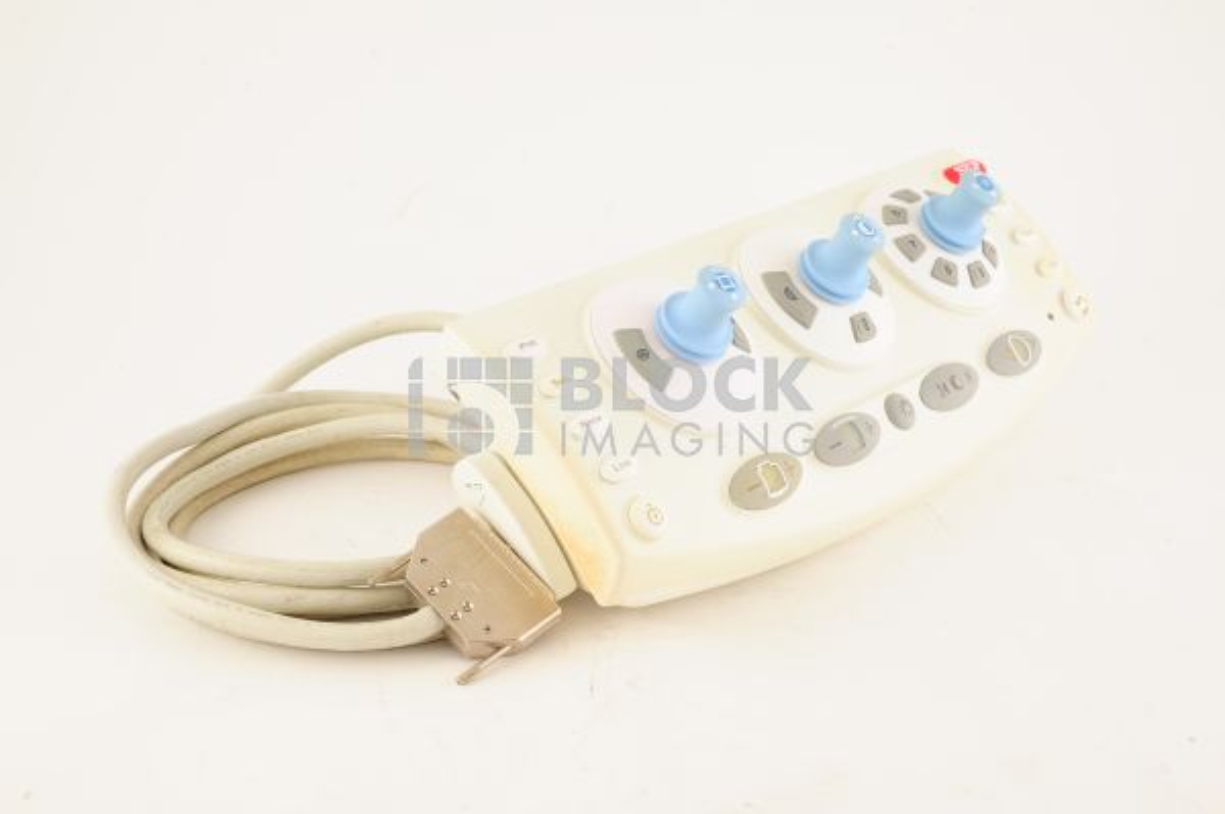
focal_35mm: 50
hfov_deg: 39.6
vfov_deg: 26.9
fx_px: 1700
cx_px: 612
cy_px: 407
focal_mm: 50
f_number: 11
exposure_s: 1/125
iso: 1600
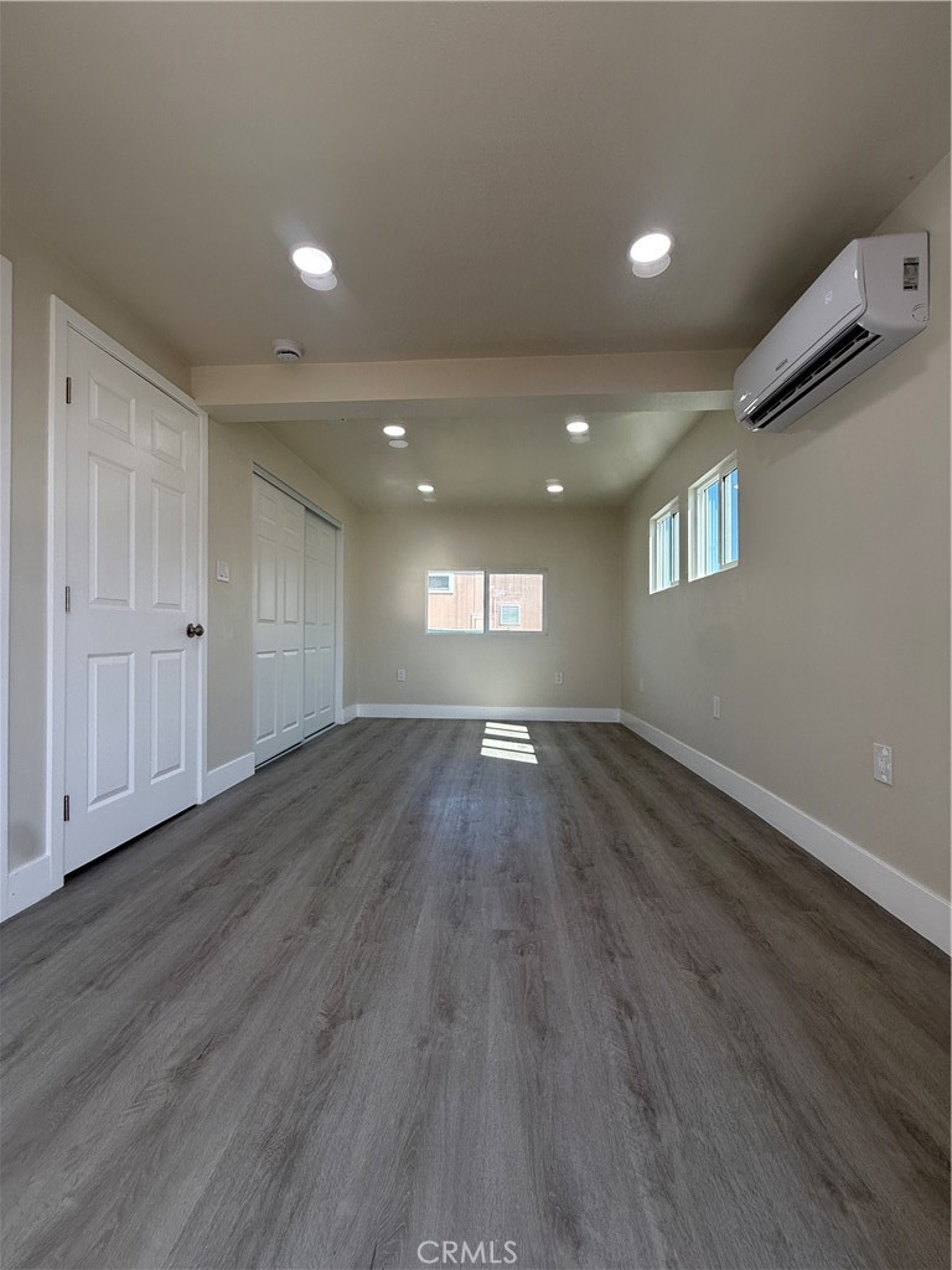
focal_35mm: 14
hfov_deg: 85.7
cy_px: 635
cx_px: 476
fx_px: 513
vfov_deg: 102.1
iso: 64
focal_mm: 2.22
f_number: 2.2
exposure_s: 1/324
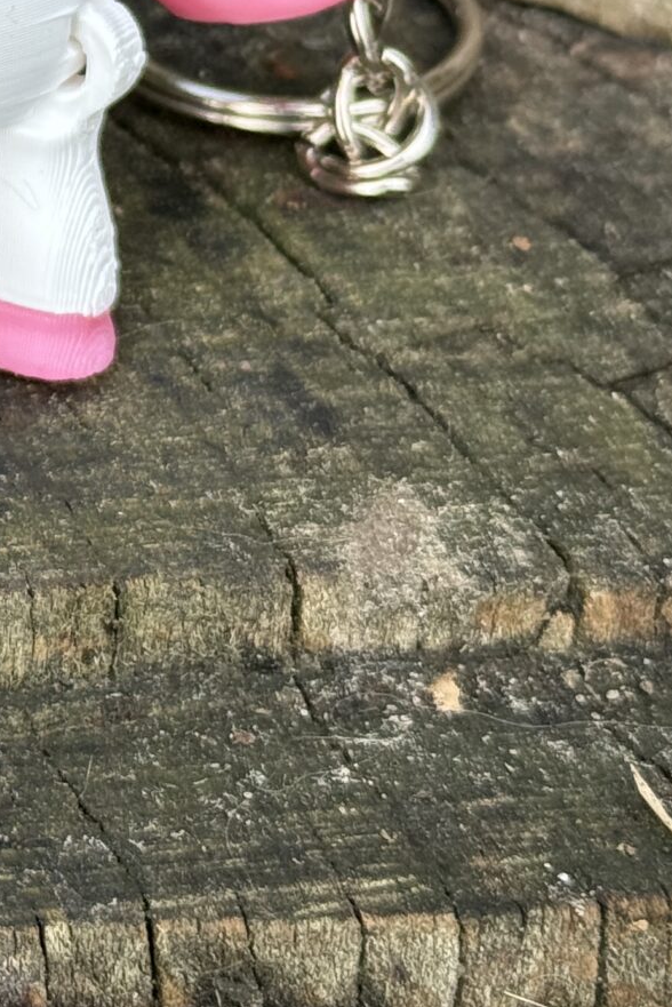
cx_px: -353
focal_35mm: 145
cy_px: -31
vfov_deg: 13.9
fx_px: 4056
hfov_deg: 9.2
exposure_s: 1/652
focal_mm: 6.76
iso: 64
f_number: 1.78
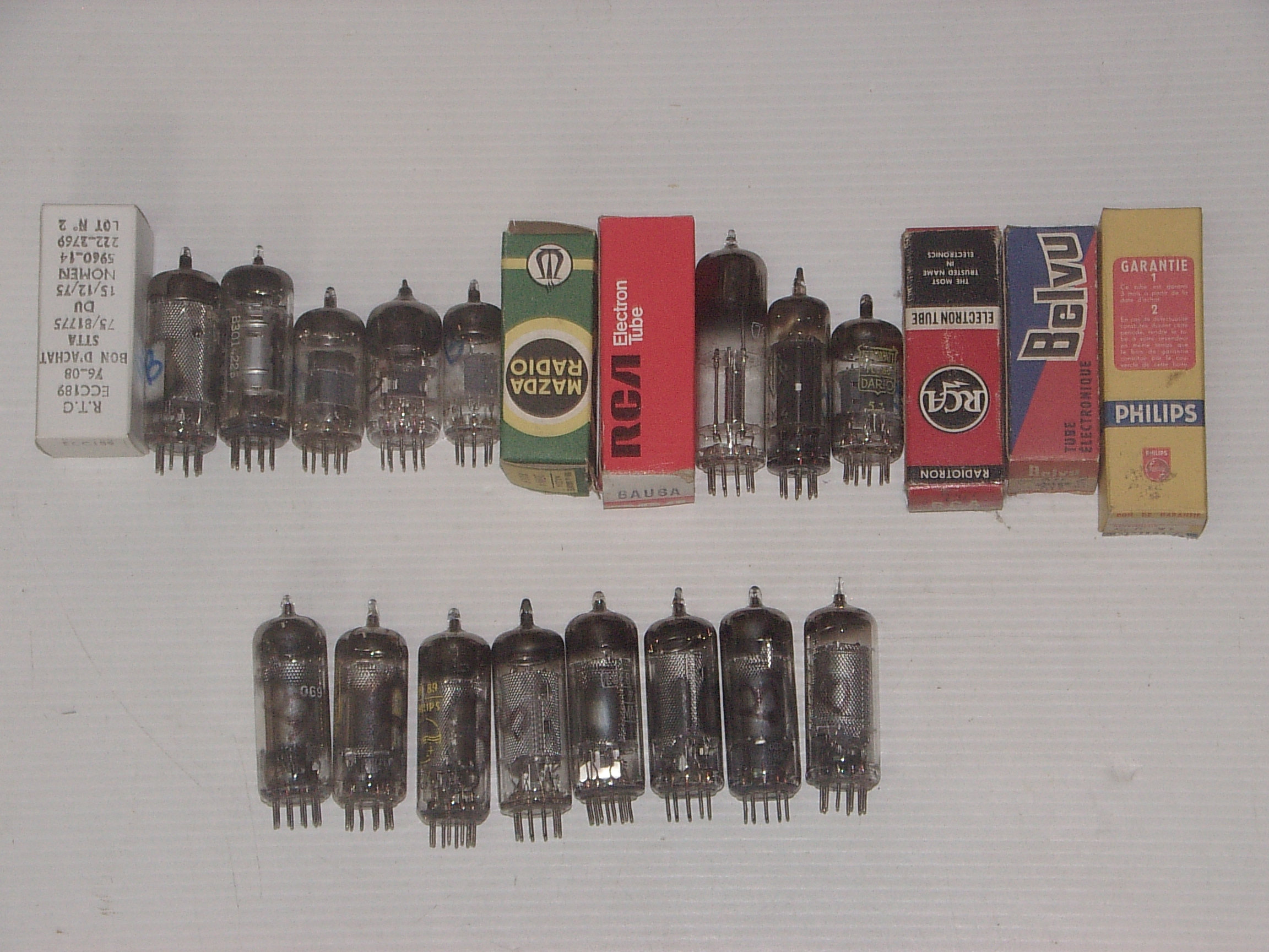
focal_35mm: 106
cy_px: 476
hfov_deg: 18.5
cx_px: 634
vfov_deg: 14.0
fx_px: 3886
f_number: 3.4
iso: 200
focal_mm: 16.5
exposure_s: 1/50
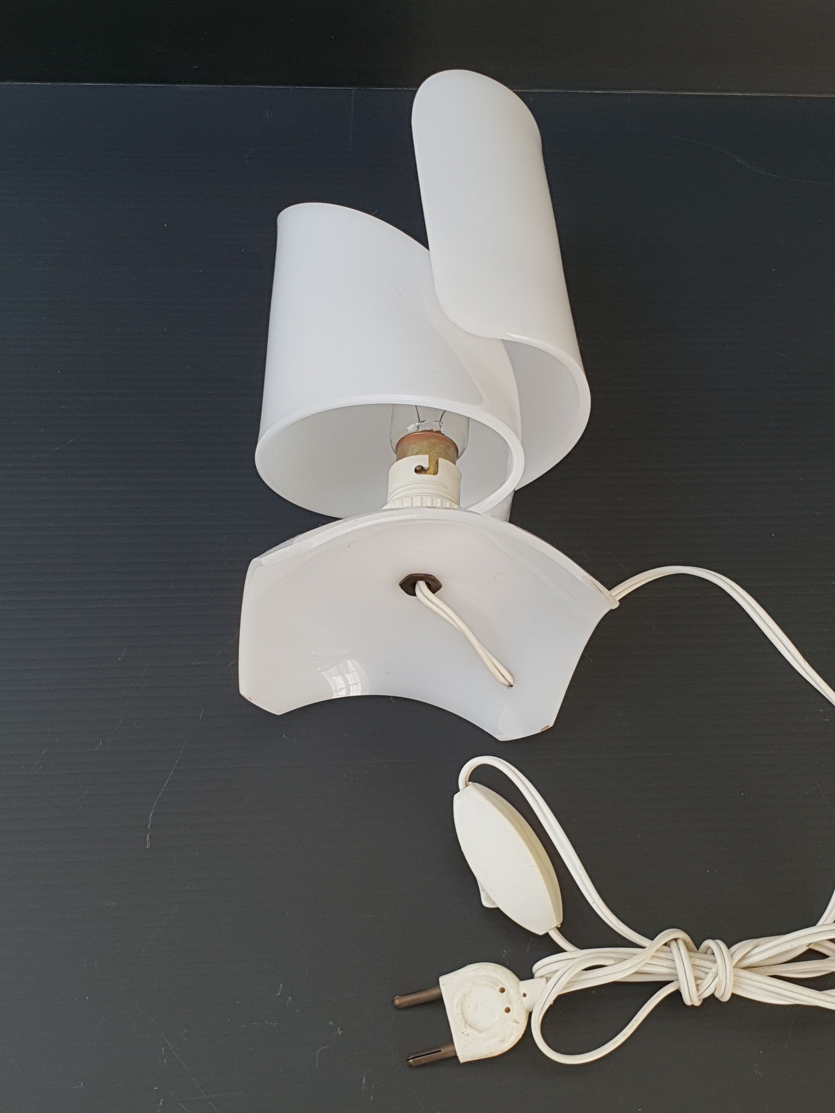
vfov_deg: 67.3
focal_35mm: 26
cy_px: 556
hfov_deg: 53.1
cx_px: 418
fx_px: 836
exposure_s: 1/50
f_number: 2.4
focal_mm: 4.3
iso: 64
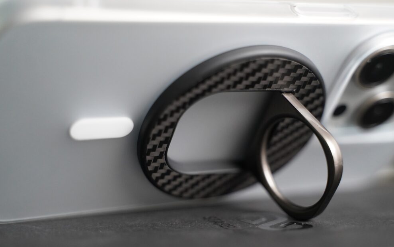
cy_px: 142
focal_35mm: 63
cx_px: 220
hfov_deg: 32.4
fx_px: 677
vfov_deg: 20.6
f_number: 2.8
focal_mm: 51
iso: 4000
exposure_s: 1/200
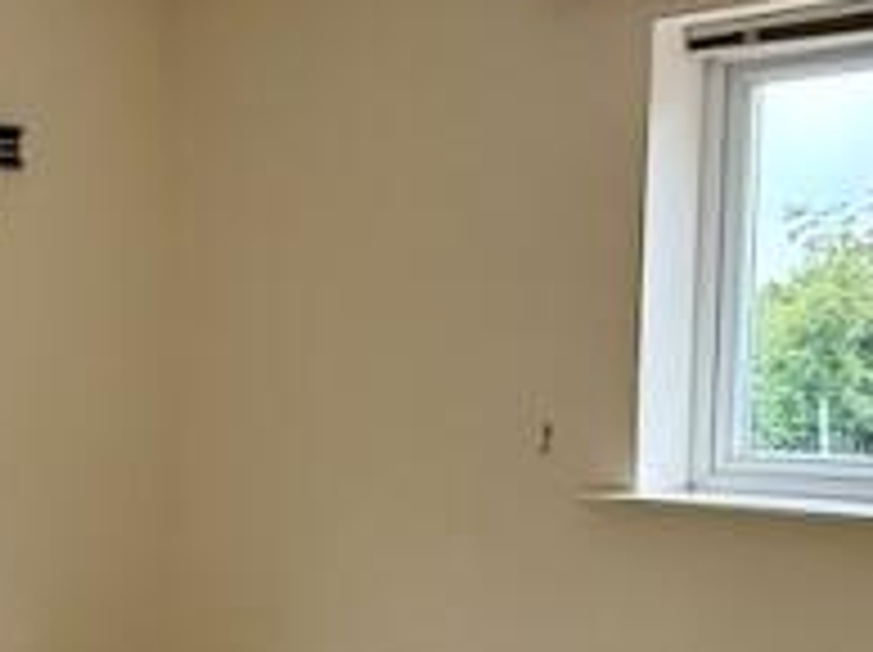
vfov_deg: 19.4
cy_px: 607
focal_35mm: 74
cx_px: 158
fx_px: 1864
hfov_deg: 25.8
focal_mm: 2.22
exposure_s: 1/99
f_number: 2.2
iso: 64
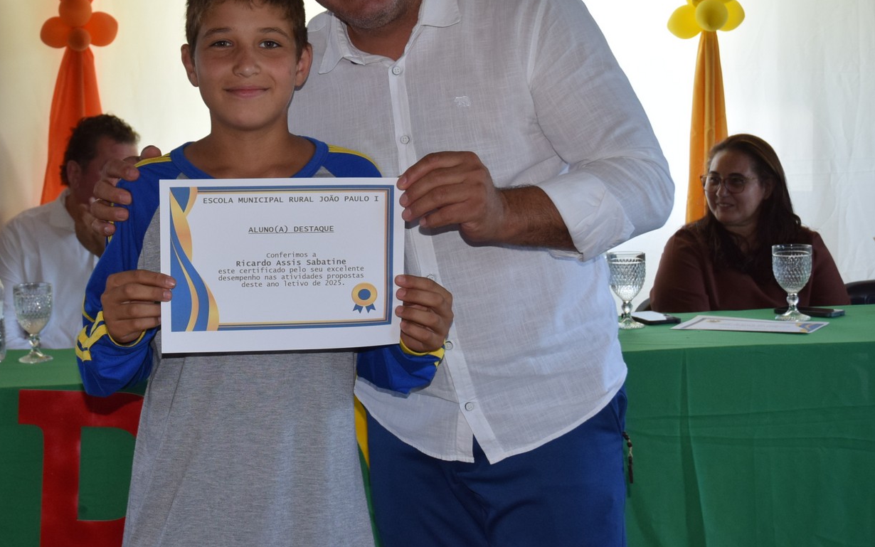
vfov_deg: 20.0
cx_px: 287
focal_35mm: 65
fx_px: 1544
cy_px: 157
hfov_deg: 31.4
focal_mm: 29
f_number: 5.6
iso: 640
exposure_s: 1/125
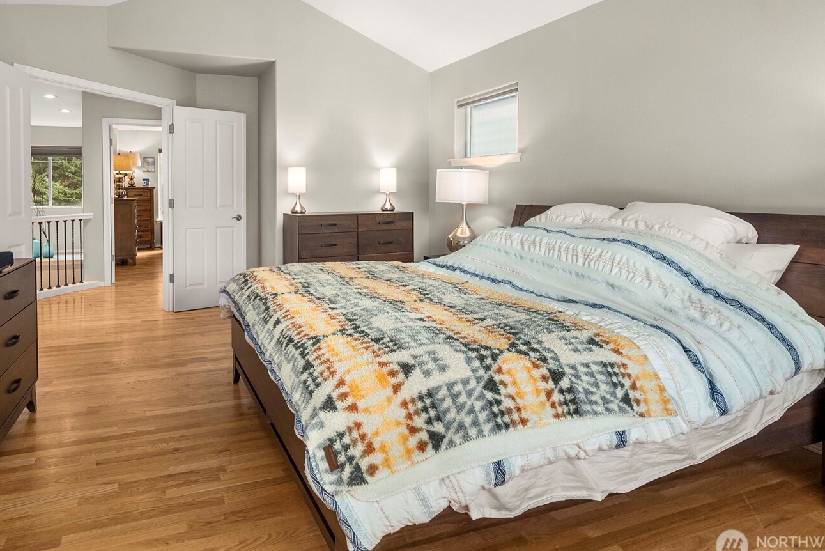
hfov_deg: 80.2
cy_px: 208
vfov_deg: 58.8
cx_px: 330
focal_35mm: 21
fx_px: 481
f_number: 7.1
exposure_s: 1/8
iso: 1000
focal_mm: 16
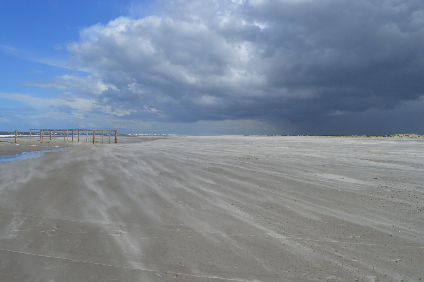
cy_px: 141
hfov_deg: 67.4
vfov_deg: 47.8
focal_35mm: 27
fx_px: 318
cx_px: 212
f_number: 9
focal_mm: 18
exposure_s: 1/320
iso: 100
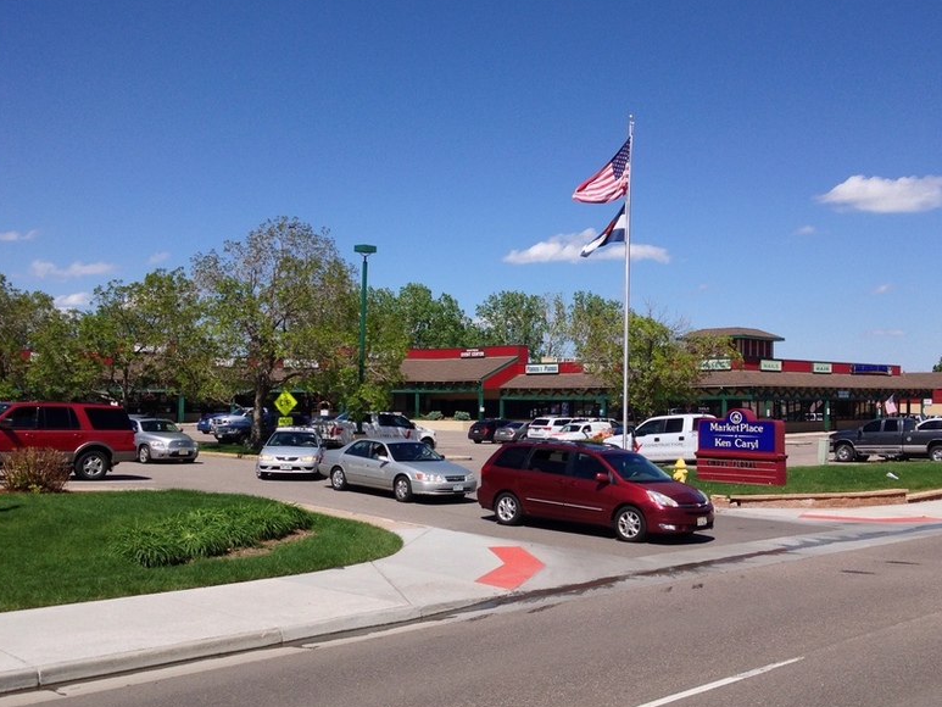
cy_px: 382
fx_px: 1116
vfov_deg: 35.1
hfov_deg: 45.7
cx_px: 533
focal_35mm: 41
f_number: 2.4
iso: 50
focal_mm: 4.12
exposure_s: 1/2008
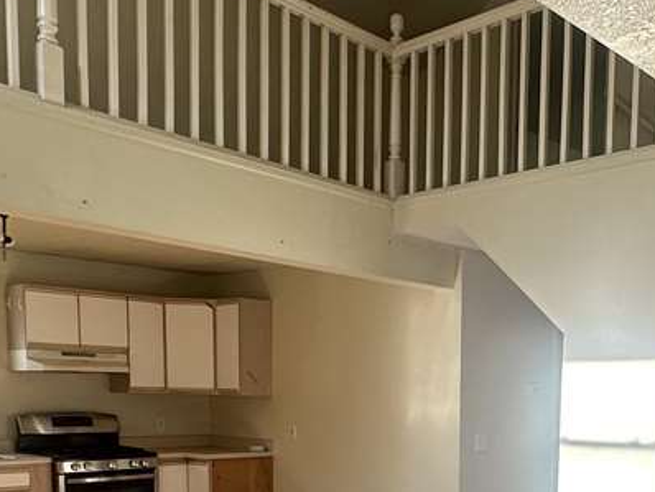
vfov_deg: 29.9
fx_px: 852
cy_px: 500
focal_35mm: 45
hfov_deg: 41.2
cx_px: 467
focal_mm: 2.22
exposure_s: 1/228
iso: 40
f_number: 2.2
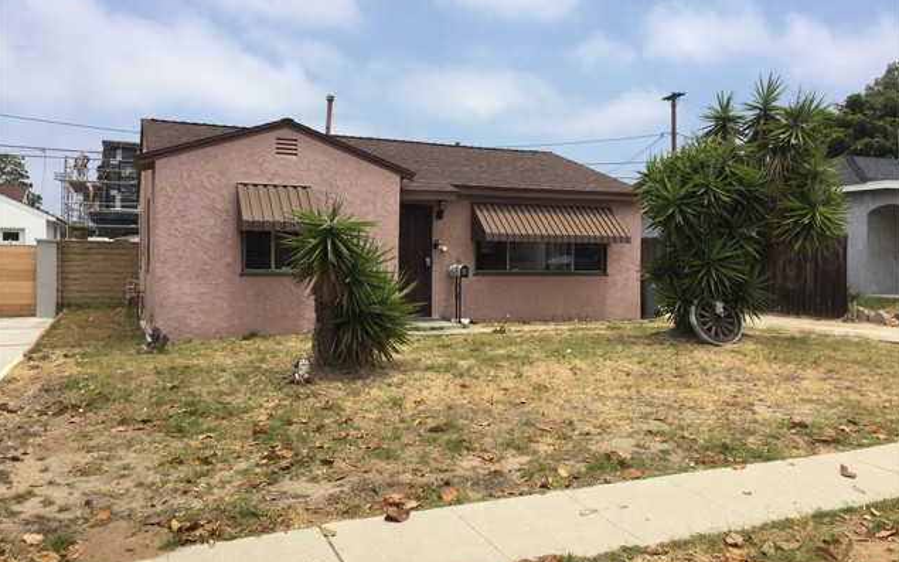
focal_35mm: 31
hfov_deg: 61.2
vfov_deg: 40.6
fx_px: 760
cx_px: 450
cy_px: 283
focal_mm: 4.15
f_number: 2.2
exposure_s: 1/1980
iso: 32
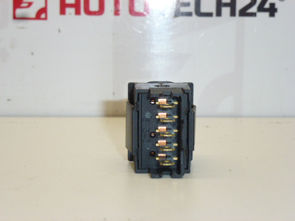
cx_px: 148
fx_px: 699
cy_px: 110
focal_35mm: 82
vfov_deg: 18.0
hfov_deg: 23.8
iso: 400
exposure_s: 1/200
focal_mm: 14.8
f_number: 4.8
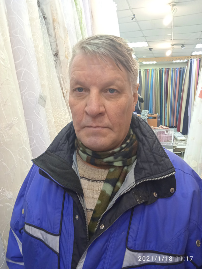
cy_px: 134
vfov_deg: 63.4
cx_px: 101
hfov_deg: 49.7
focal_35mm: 28
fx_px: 218
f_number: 2.2
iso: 321
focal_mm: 3.43
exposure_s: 1/33.3
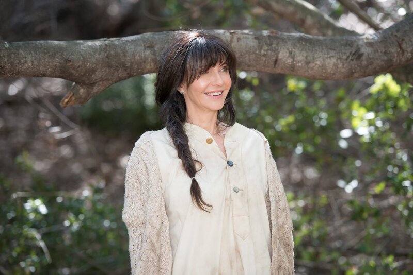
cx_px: 206
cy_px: 138
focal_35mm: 135
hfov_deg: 15.2
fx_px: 1549
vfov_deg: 10.2
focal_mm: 135
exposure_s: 1/320
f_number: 5.6
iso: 800
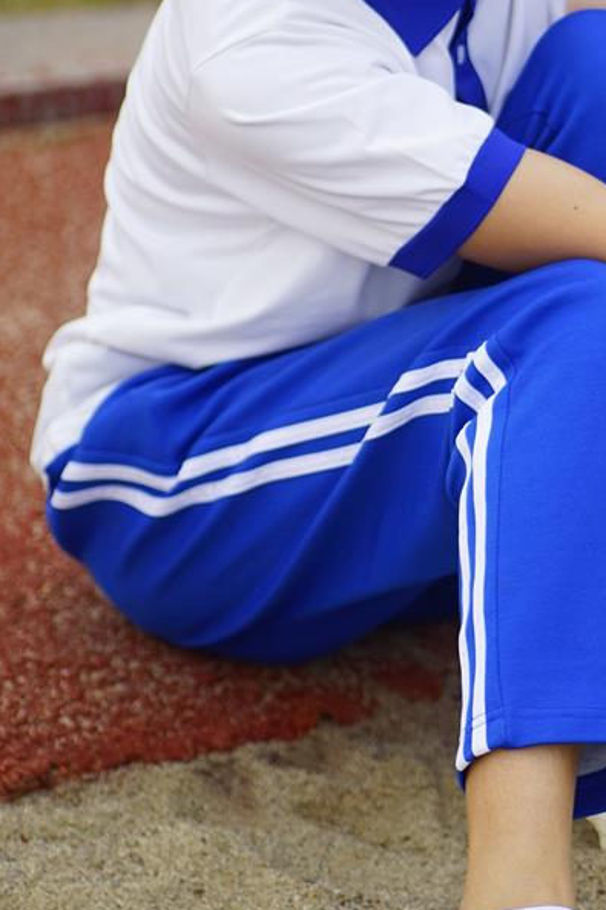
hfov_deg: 6.5
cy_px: 183
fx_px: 5330
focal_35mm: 211
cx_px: 677
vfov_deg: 9.7
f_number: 1.8
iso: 100
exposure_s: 1/800
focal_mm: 85
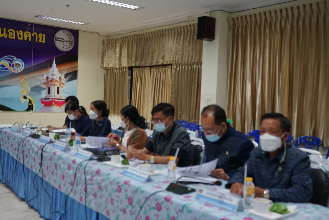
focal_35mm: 38
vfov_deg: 35.1
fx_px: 348
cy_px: 110
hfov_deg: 50.7
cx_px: 164
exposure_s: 1/160
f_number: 4
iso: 1250
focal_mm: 38
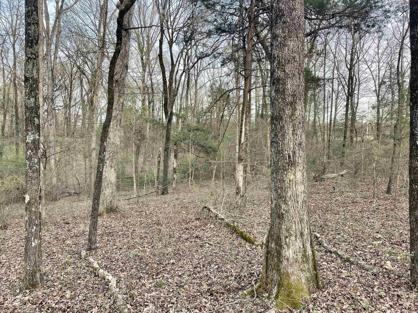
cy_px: 156
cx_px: 209
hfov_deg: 67.3
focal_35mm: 26
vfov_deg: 53.1
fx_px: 314
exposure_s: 1/170
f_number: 1.6
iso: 32
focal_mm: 4.2
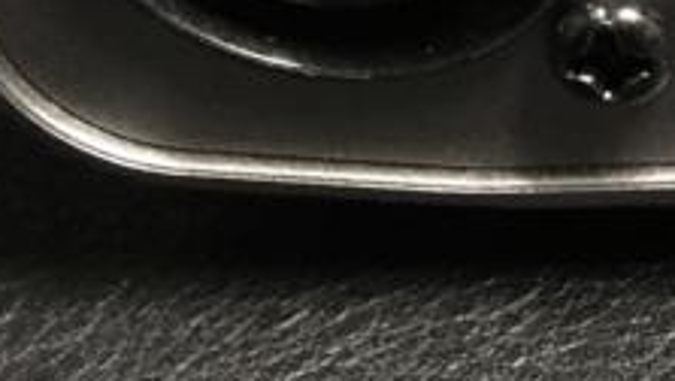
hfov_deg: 13.1
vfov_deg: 8.0
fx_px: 2598
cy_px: -423
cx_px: 1289
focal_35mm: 145
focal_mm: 4.15
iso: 500
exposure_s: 1/17
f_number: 2.2
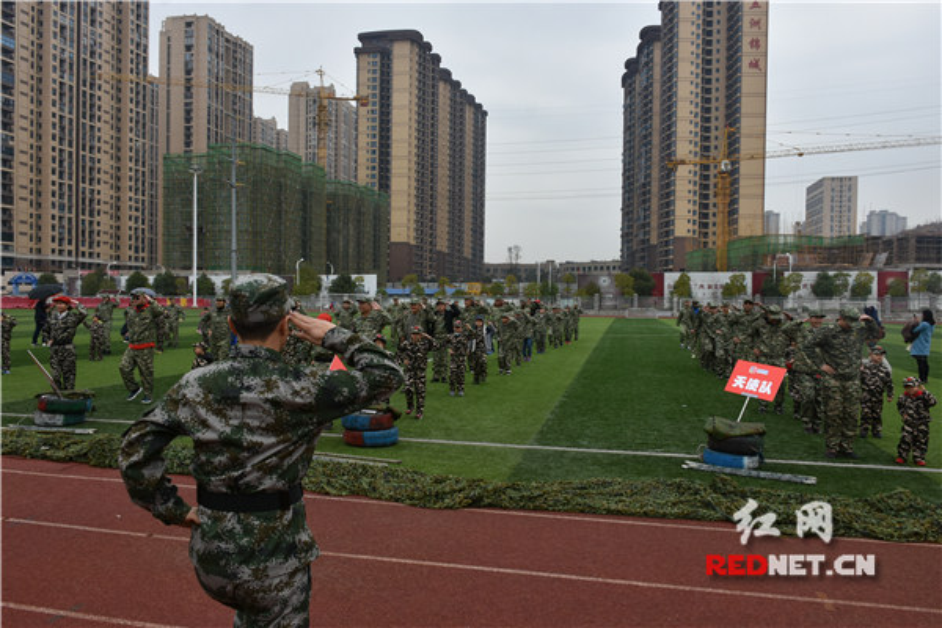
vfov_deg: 47.9
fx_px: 706
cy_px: 314
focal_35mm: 27
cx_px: 471
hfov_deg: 67.4
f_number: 7.1
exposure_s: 1/200
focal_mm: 18
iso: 320
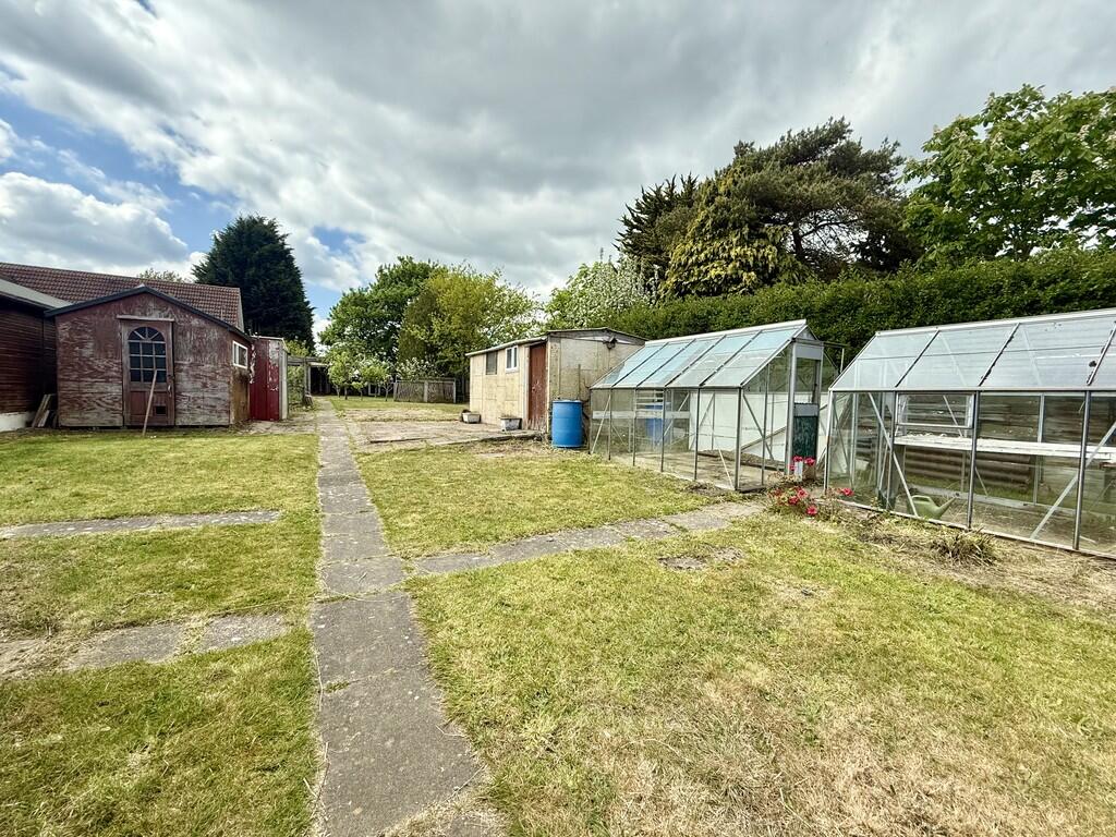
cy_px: 418
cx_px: 558
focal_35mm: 14
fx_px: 451
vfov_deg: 85.7
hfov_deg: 102.1
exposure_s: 1/1033
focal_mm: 2.22
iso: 50
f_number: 2.2
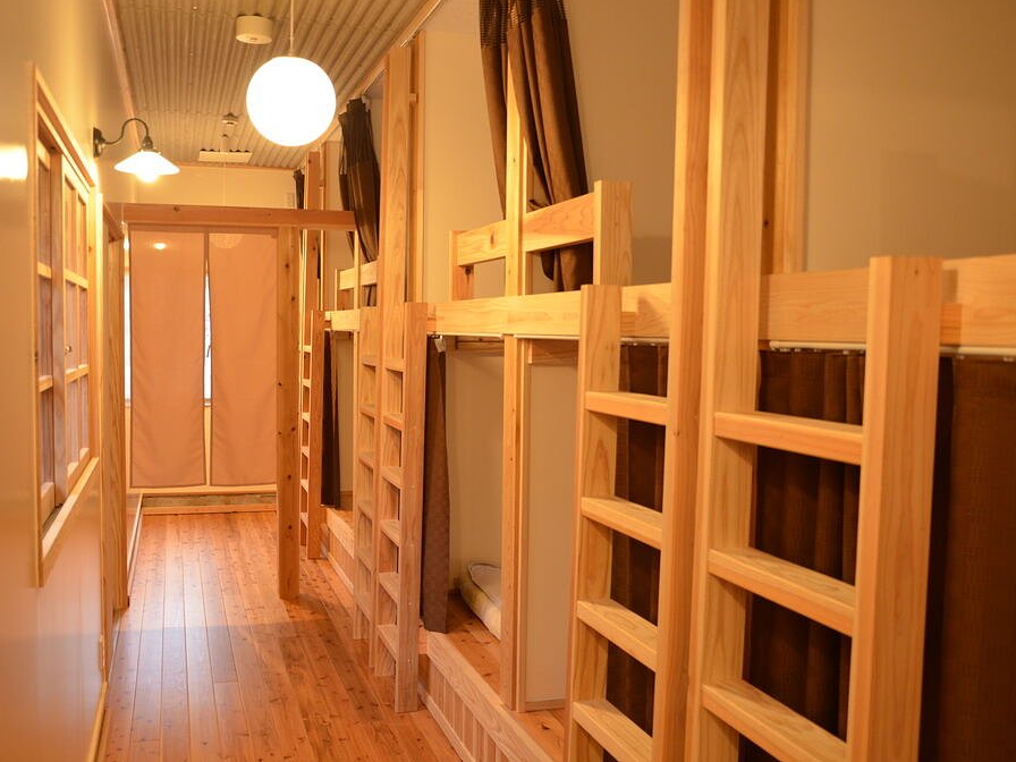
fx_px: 1014
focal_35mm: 35
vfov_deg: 41.2
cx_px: 463
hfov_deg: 53.1
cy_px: 379
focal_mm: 21
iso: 800
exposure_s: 1/30
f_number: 3.8
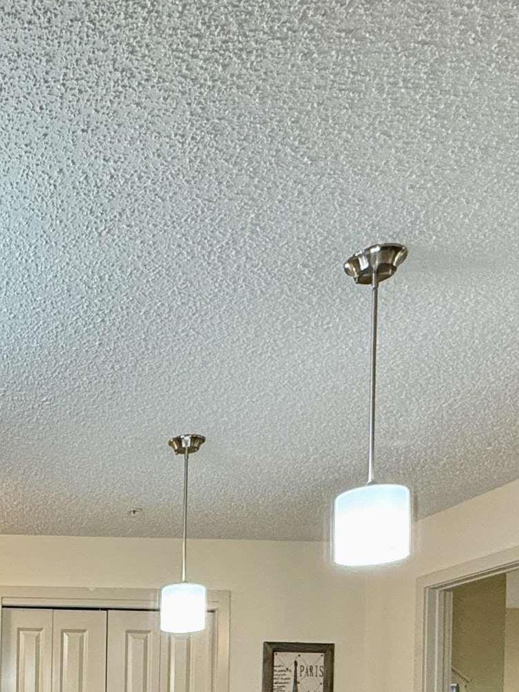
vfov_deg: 37.0
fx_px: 860
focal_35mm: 43
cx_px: -78
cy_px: 757
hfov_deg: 29.6
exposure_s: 1/60
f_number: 2.2
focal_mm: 2.22
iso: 200
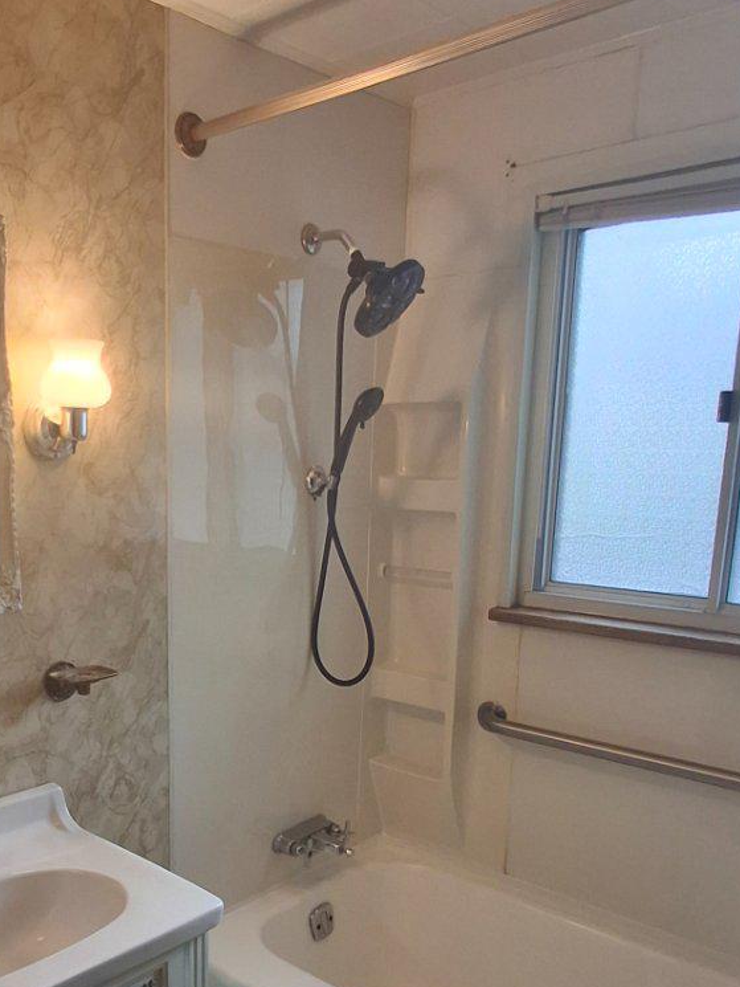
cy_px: 657
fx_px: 940
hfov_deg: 42.1
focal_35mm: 33
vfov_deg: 54.2
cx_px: 217
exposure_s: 1/100
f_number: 2.2
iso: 40
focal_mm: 1.64
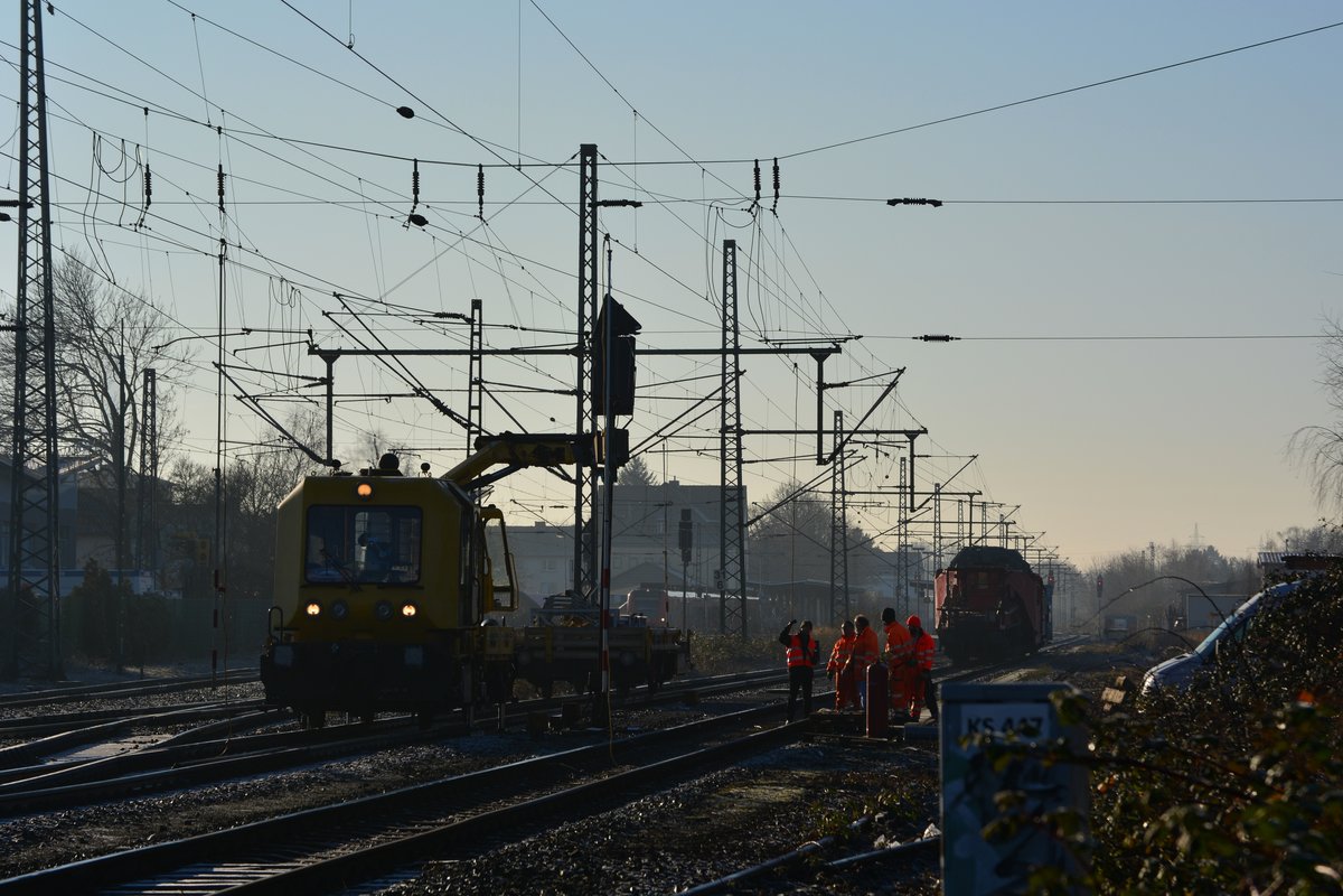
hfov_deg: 15.2
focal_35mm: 135
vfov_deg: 10.2
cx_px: 672
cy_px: 448
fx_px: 5036
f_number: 8
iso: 100
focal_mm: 90
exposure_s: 1/640
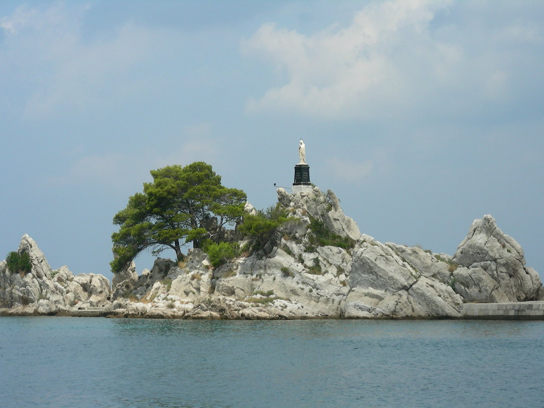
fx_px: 1776
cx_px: 272
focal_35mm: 113
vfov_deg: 13.1
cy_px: 204
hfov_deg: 17.4
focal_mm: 18.9
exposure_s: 1/378
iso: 50
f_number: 5.6
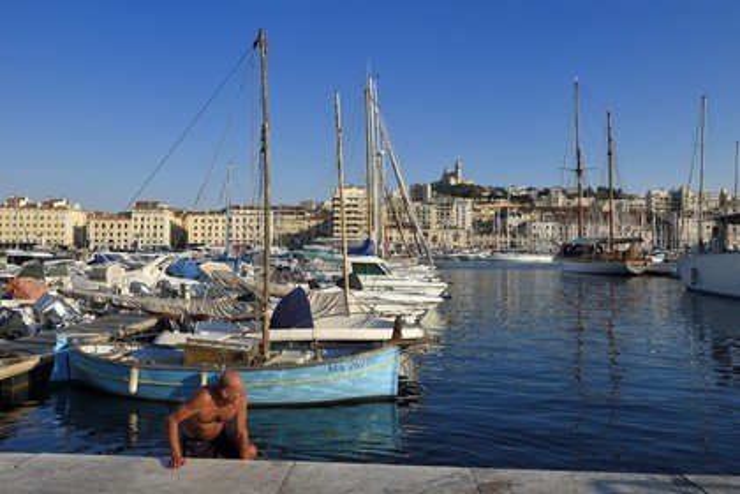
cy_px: 247
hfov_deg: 63.7
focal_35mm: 29
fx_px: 596
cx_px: 370
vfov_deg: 45.0
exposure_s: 1/320
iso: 200
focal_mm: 29
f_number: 11
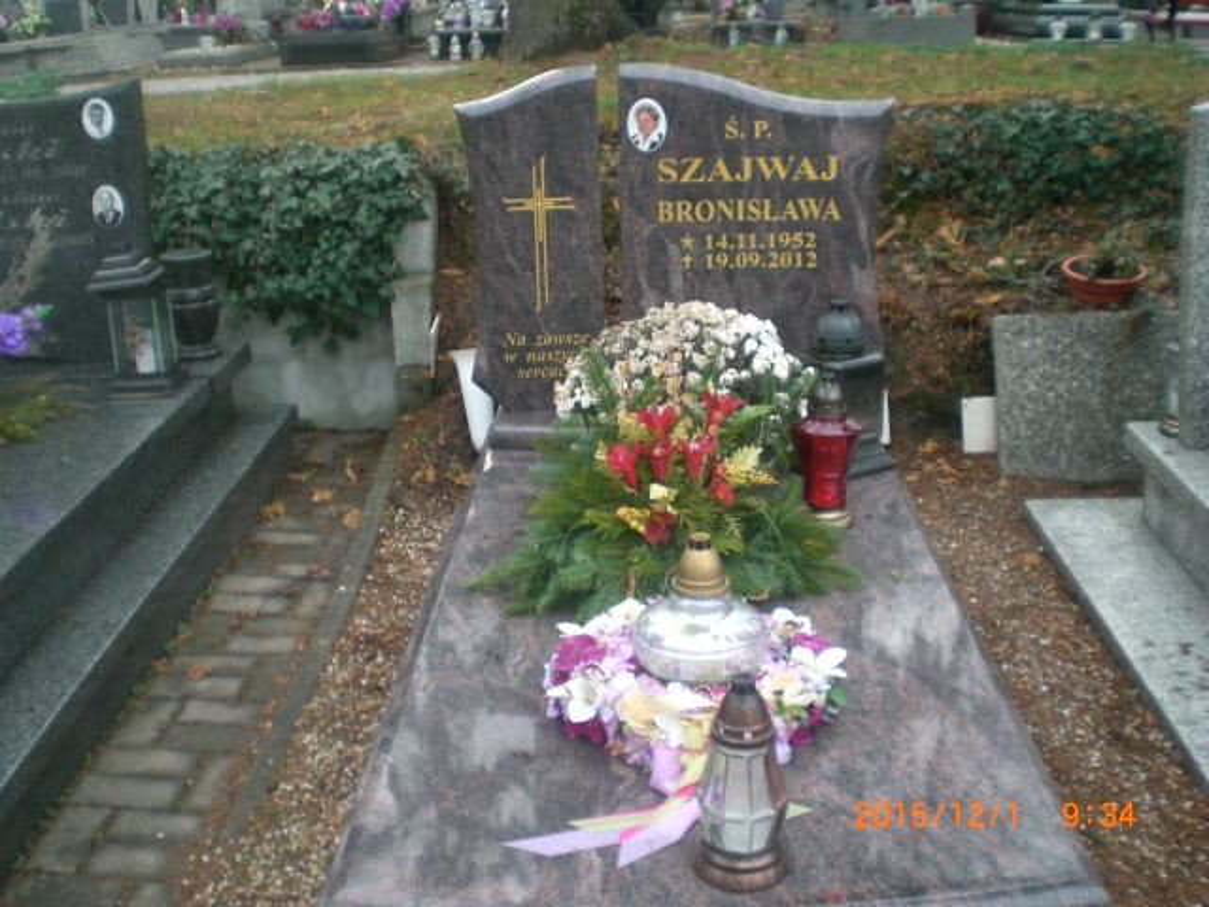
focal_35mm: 38
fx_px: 1327
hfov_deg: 49.0
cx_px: 604
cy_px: 454
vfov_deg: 37.7
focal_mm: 6.3
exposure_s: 1/80
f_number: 3.1
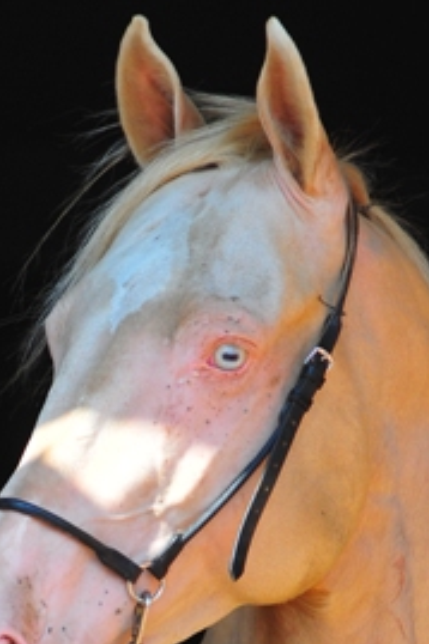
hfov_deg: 2.1
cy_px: 608
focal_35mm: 659
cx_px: 109
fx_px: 11797
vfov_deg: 3.1
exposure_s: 1/800
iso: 400
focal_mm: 185
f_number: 4
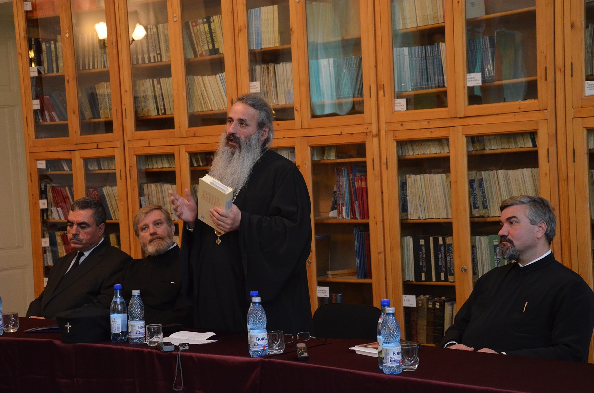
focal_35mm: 75
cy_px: 196
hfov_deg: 27.1
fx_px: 1235
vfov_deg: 18.1
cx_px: 297
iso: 2500
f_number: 5.6
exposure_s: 1/60
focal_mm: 50
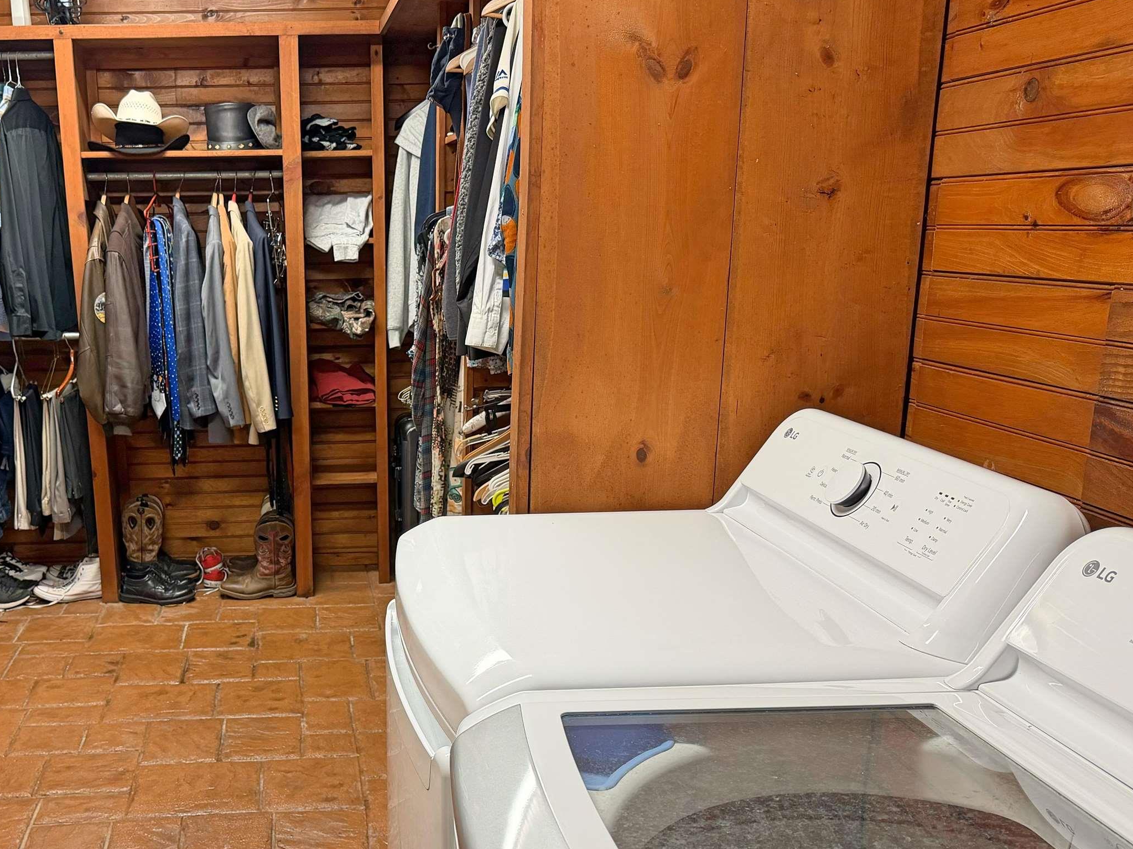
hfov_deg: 49.9
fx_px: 1178
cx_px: 330
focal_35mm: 36
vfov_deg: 39.3
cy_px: 551
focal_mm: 6.76
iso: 160
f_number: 1.78
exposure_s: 1/60
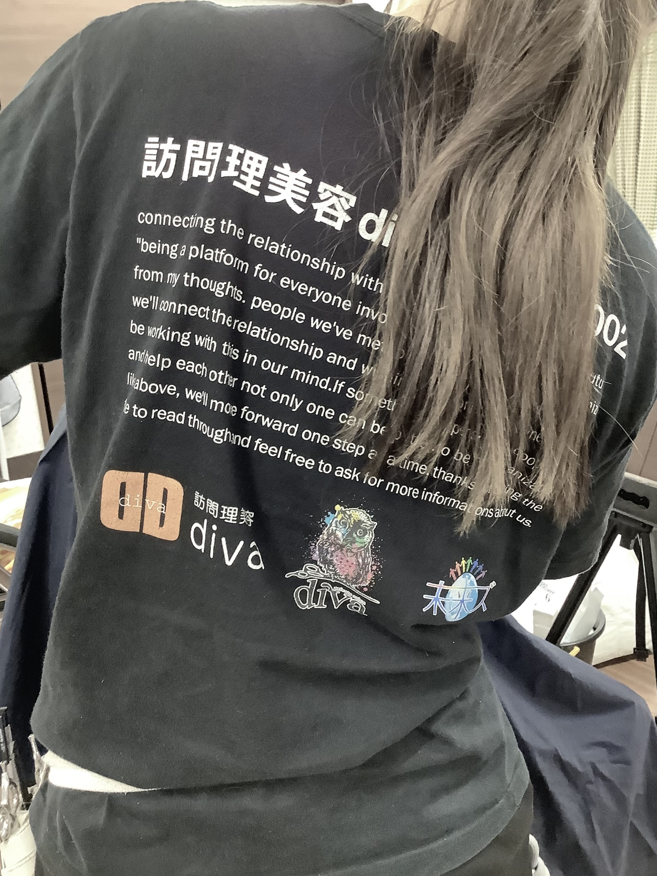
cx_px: 351
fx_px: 861
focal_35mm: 34
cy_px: 432
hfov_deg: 41.8
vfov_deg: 54.0
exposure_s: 1/30
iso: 400
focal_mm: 3.3
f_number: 2.4
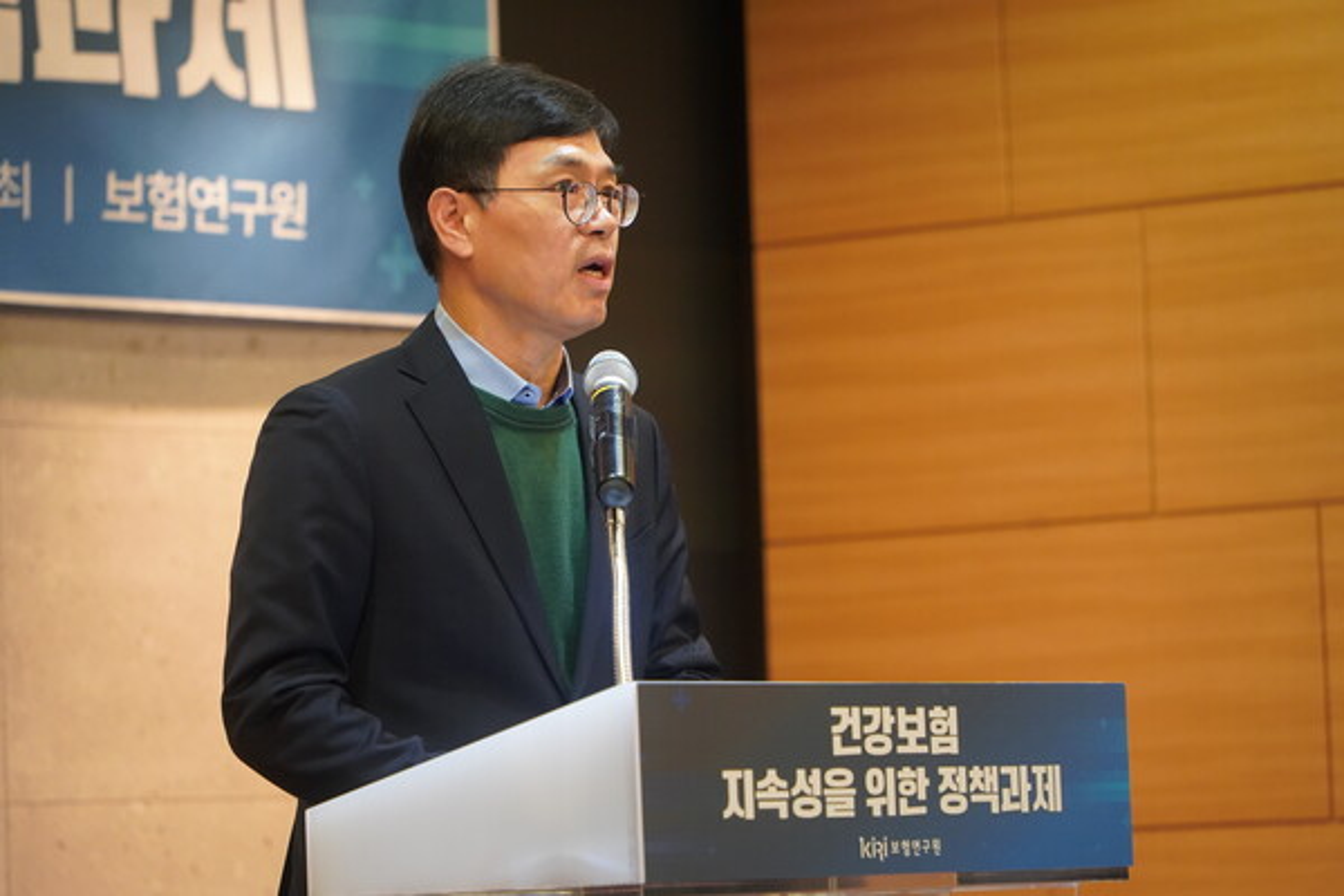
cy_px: 448
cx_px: 672
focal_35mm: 136
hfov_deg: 15.1
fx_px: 5077
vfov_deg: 10.1
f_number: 5
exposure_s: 1/160
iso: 5000
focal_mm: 136
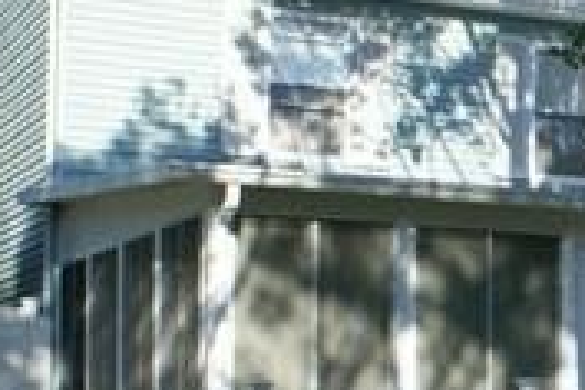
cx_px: 773
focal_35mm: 104
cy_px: 403
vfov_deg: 13.0
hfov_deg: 18.2
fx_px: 1690
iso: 100
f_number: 10
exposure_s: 1/160
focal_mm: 20
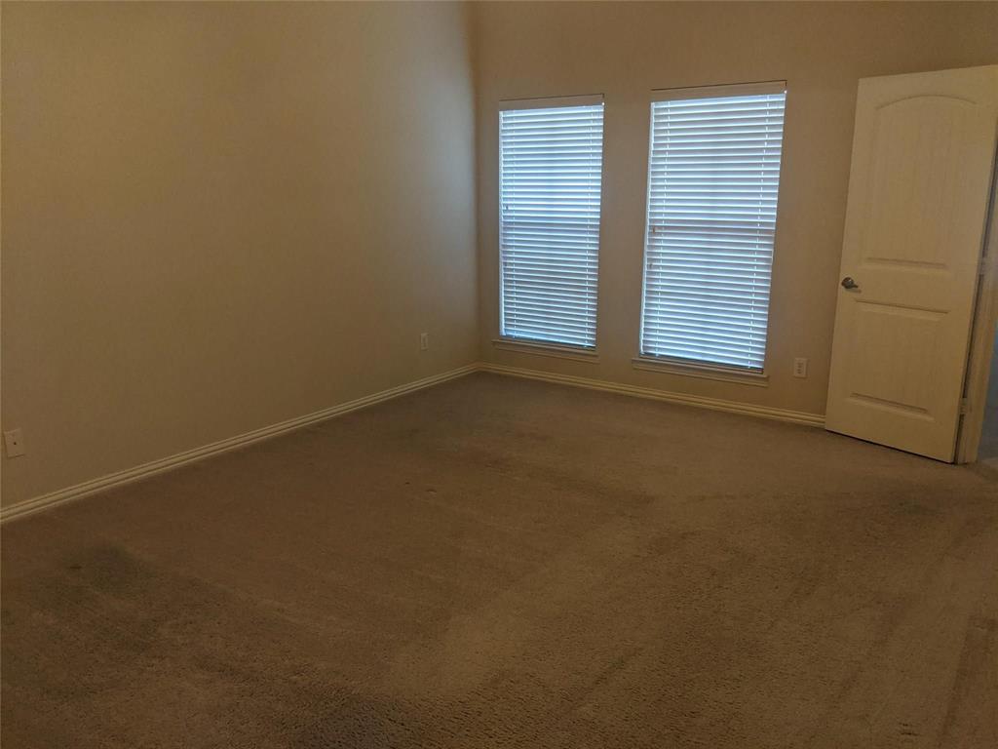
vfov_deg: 51.4
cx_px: 499
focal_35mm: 27
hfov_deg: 65.3
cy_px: 374
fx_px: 778
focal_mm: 4.44
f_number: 1.8
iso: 365
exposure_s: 1/60
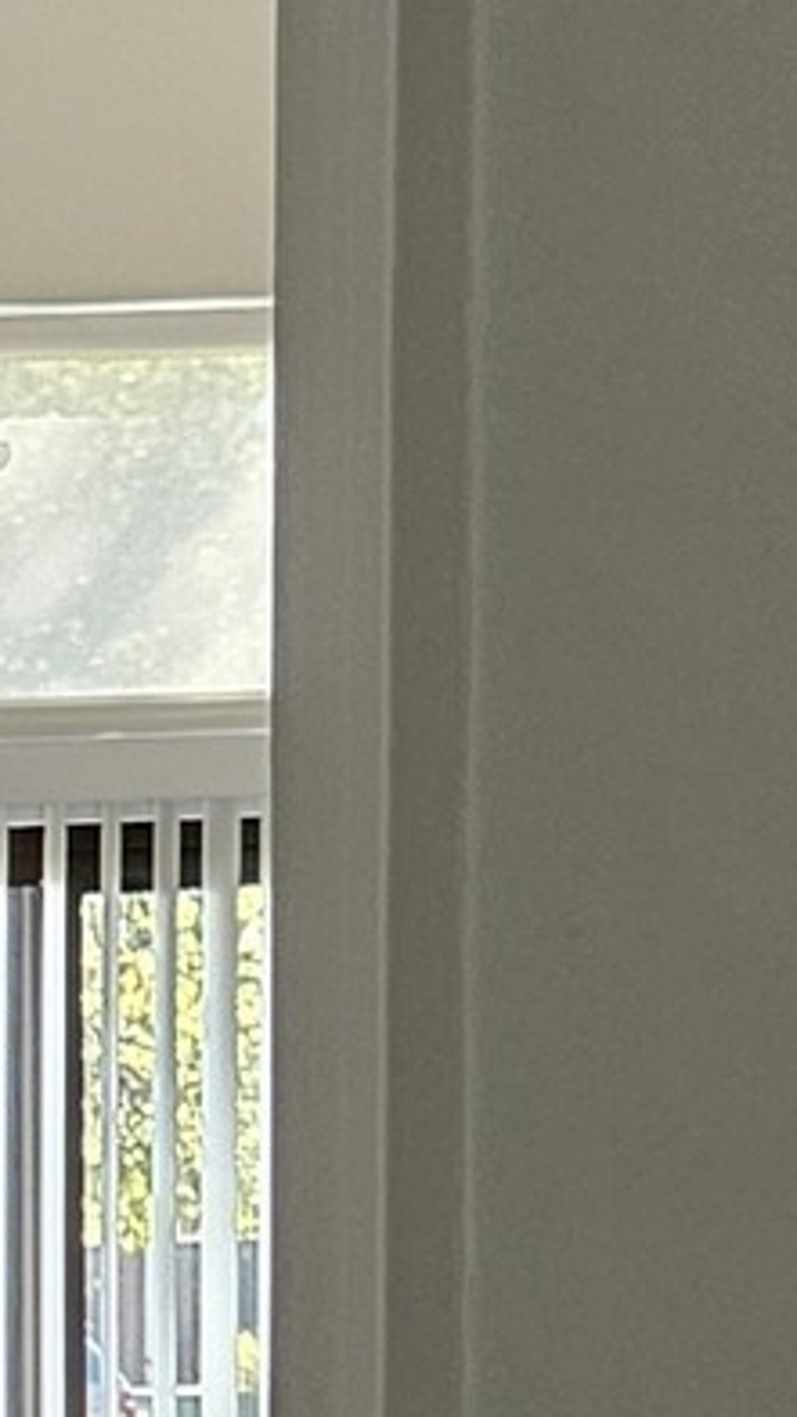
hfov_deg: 6.7
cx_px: -2297
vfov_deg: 14.0
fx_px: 5524
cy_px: 1882
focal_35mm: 147
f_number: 1.8
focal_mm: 5.4
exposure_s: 1/120
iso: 125
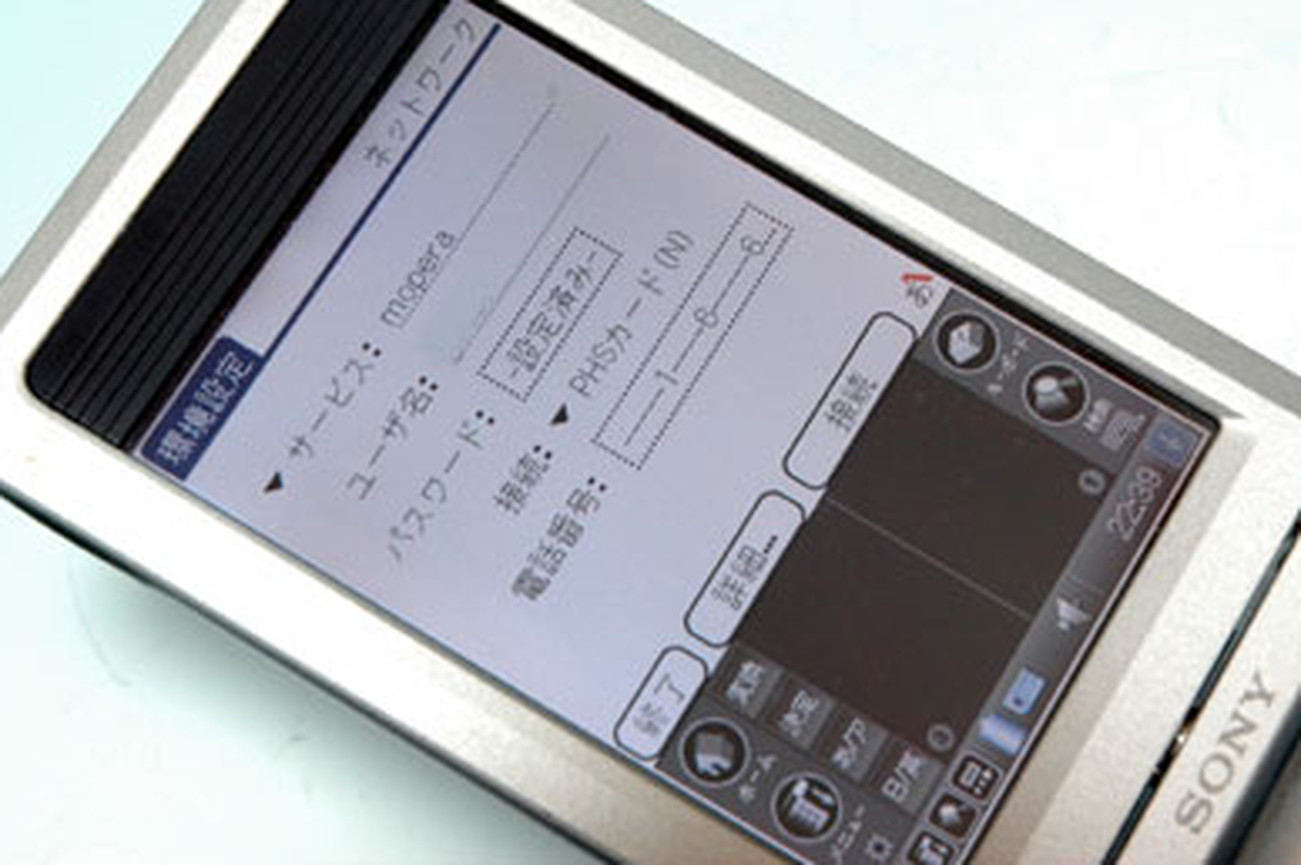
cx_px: 654
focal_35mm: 130
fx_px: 4694
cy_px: 337
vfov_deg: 10.5
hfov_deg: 15.8
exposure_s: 1/2
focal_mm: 70
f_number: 11
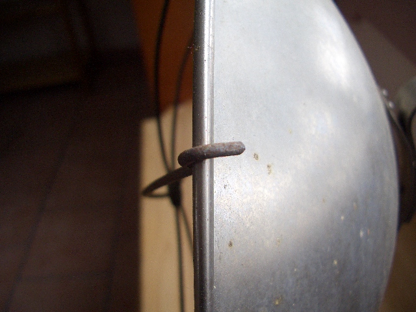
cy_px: 156
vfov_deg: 40.7
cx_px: 208
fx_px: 421
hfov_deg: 52.6
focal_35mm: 35
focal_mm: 5.8
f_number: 2.6
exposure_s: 1/80
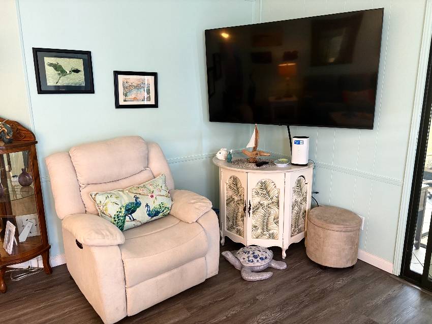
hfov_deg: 67.3
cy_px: 162
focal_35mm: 26
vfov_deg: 53.0
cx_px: 216
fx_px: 324
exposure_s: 1/60
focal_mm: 5.96
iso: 200
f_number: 1.6
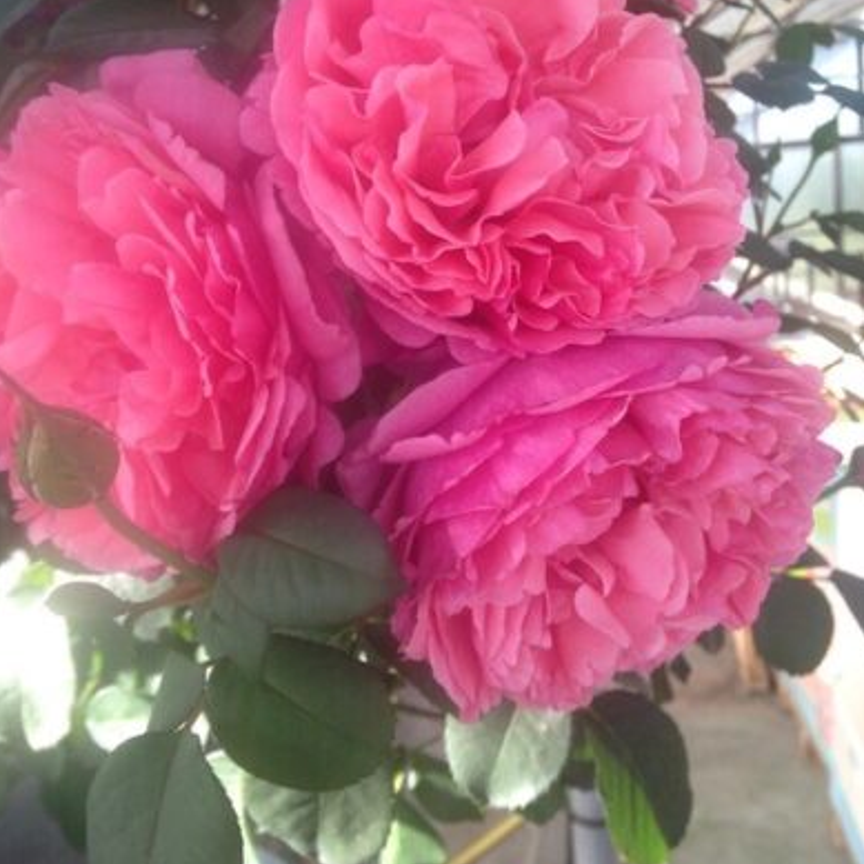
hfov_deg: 41.9
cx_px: 433
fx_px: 1130
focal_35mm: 40
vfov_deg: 41.7
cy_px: 354
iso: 64
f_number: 2.4
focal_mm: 4.12
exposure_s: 1/120
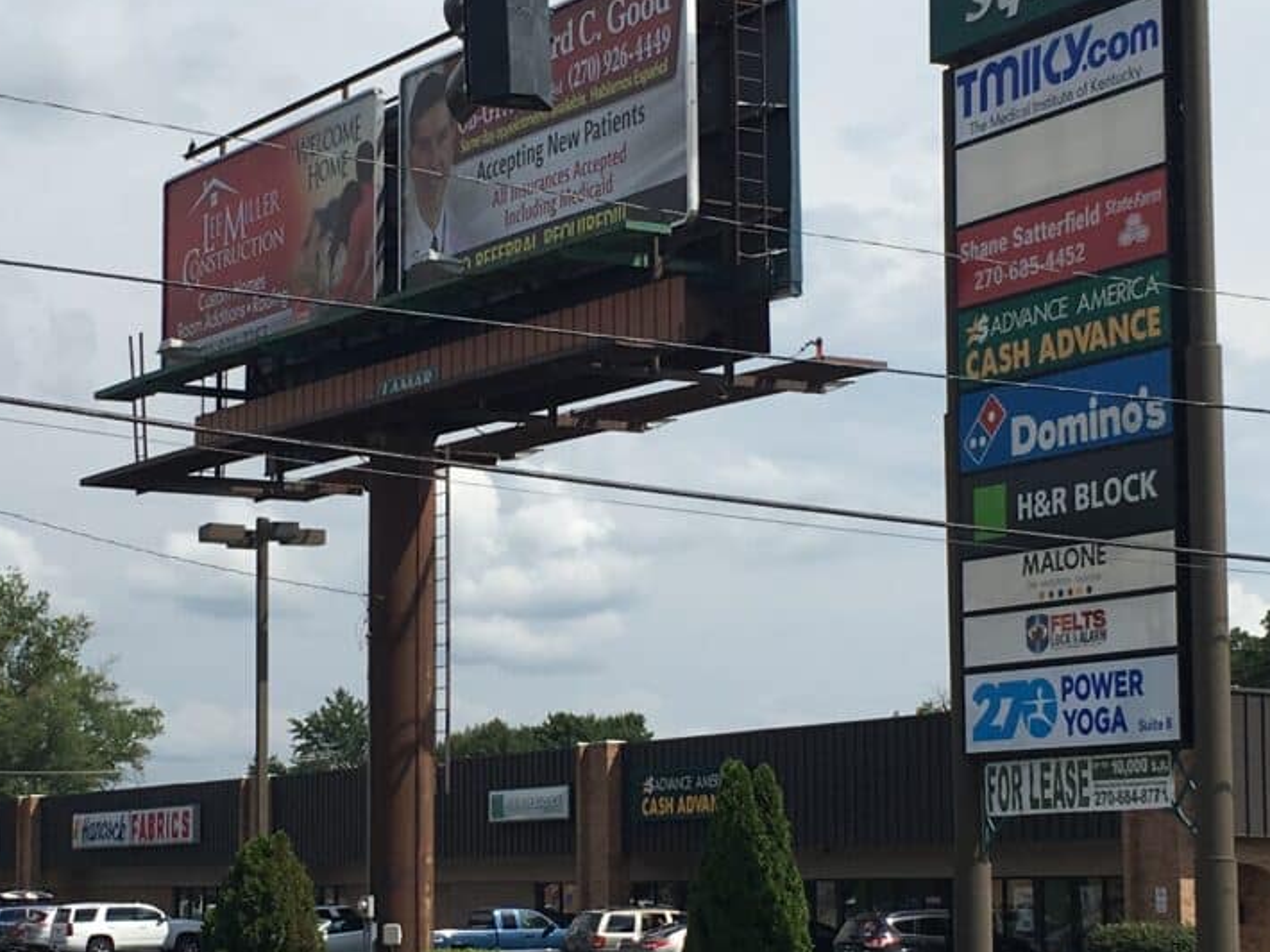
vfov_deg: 17.6
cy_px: 542
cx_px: 465
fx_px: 3081
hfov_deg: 23.2
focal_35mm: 84
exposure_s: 1/2331
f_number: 2.2
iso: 25
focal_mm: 4.15
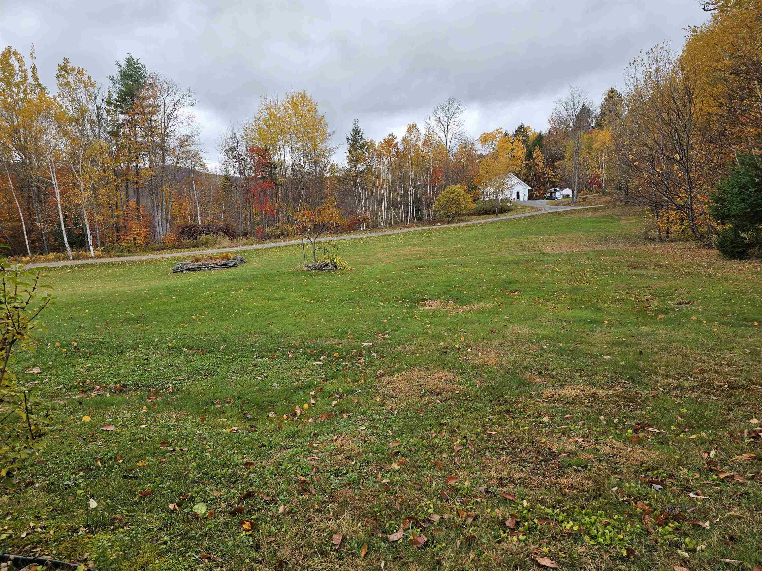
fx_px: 506
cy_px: 286
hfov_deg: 73.9
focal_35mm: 23
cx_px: 381
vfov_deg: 58.9
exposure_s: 1/148
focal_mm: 6.3
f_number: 1.7
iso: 10
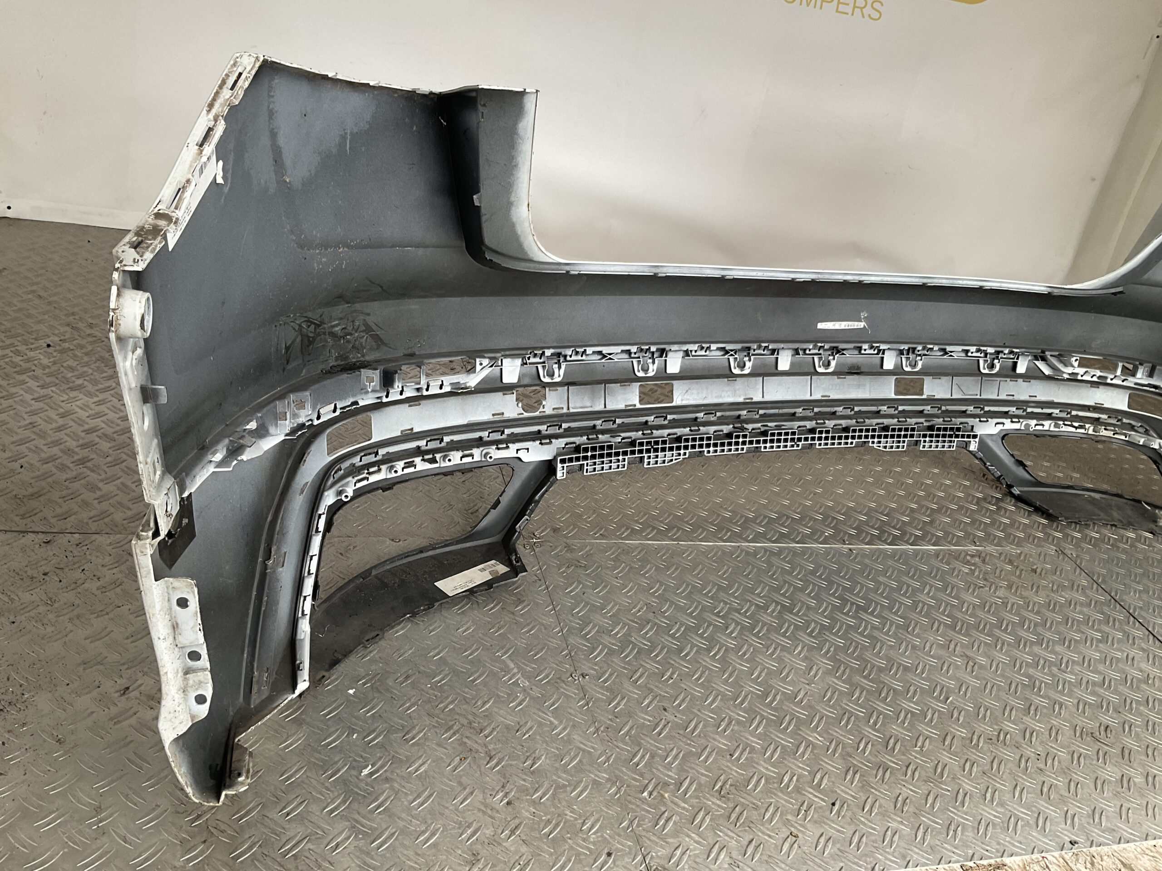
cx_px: 581
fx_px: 973
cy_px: 436
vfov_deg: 48.2
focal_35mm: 29
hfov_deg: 61.7
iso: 64
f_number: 1.8
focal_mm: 3
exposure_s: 1/120
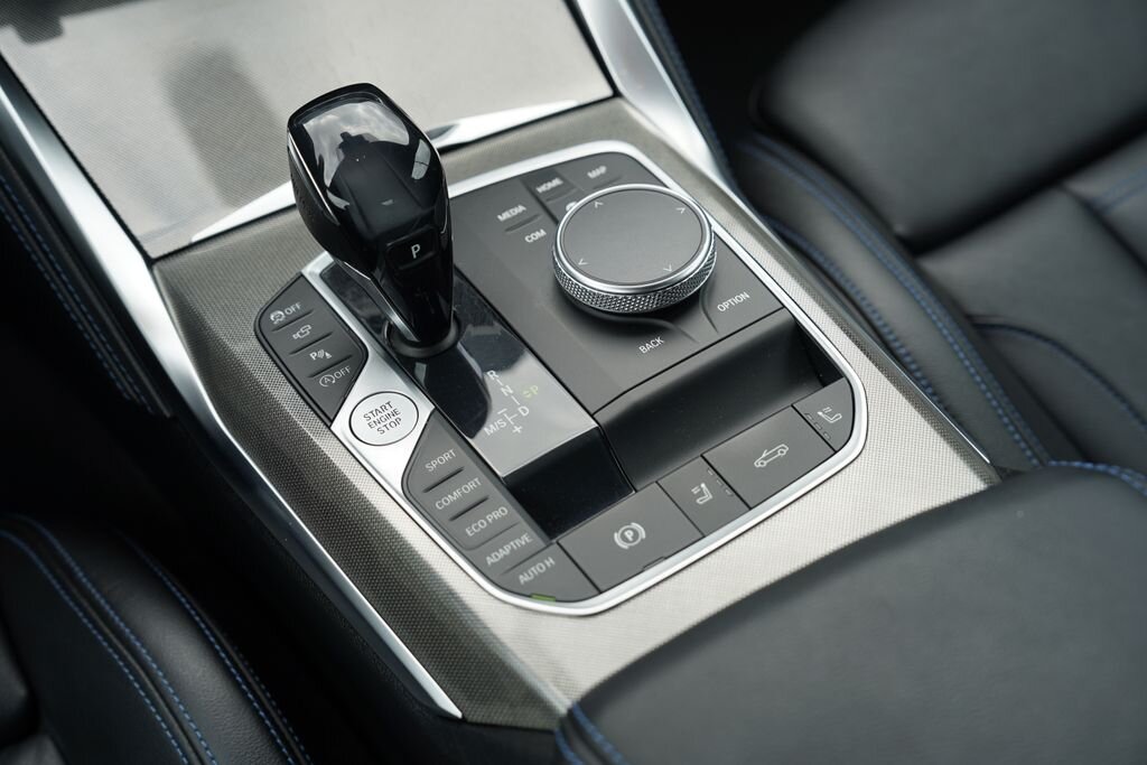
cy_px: 382
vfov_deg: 28.1
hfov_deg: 41.1
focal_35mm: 48
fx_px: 1529
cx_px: 574
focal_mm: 48
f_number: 4.5
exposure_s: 1/125
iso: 100
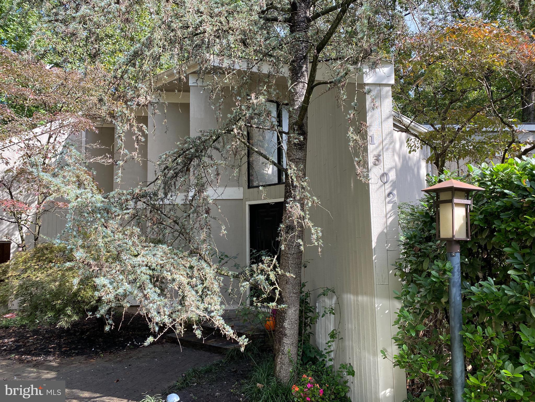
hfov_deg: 67.3
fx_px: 402
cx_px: 268
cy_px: 201
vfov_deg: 53.1
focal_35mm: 26
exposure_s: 1/408
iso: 32
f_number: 1.8
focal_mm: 4.25
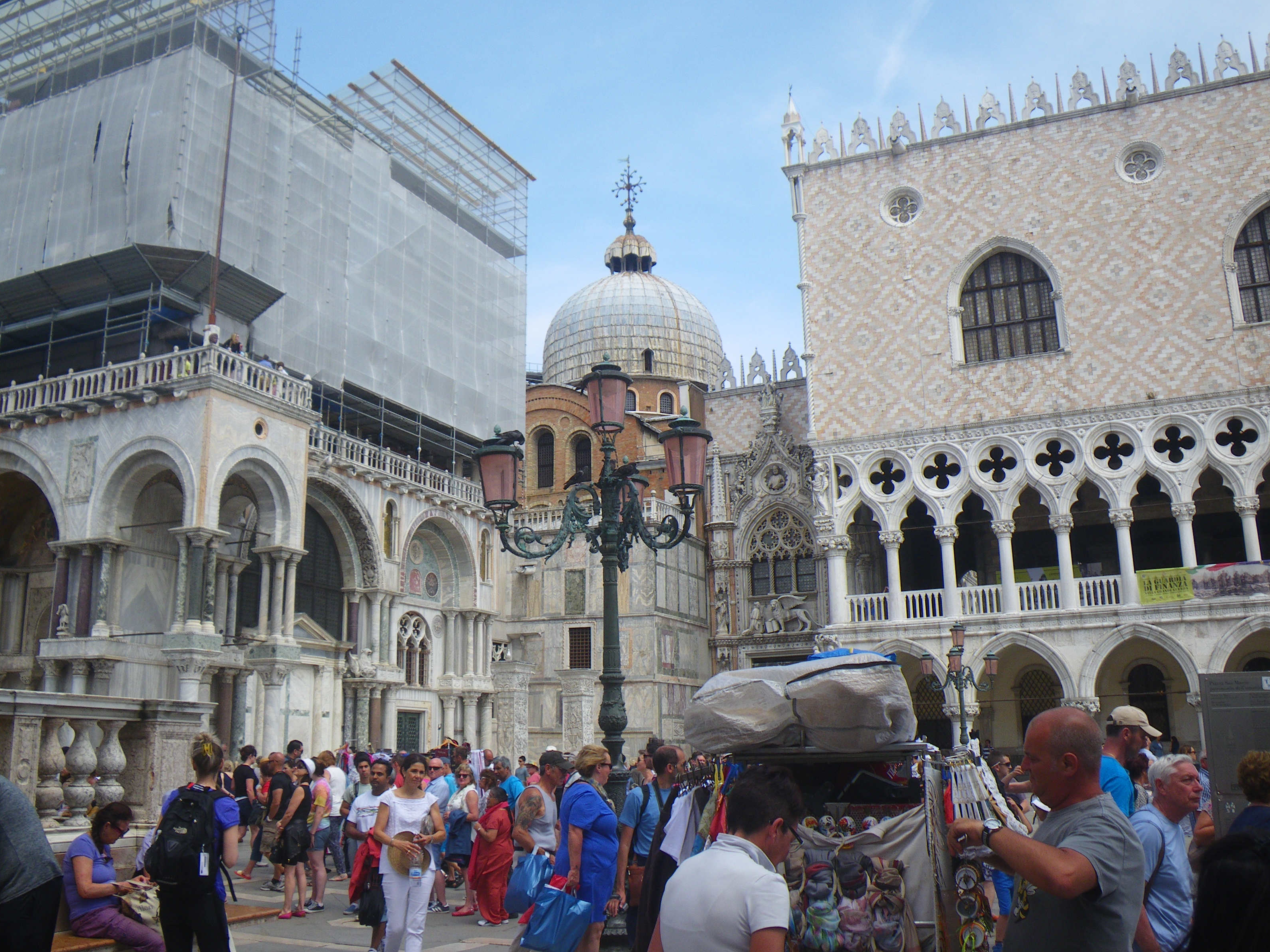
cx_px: 555
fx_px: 1174
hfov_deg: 56.6
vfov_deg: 44.1
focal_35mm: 32
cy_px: 452
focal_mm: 5
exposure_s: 1/250
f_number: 4.2
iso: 50
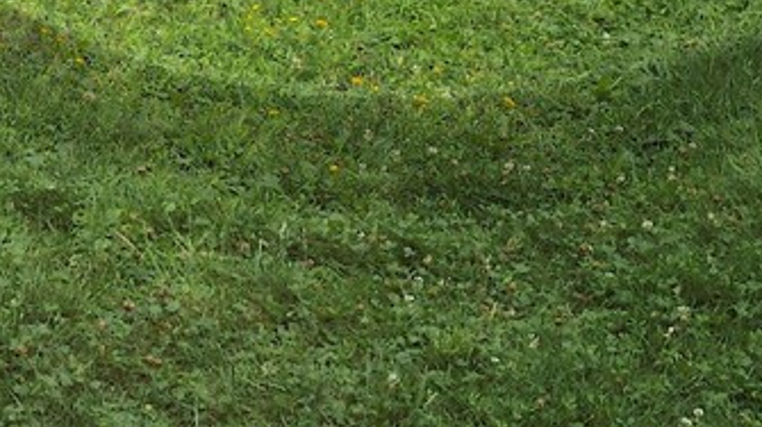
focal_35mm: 120
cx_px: 398
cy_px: -734
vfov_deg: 8.8
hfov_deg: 17.9
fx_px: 2423
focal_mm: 24
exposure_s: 1/200
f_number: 13
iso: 200
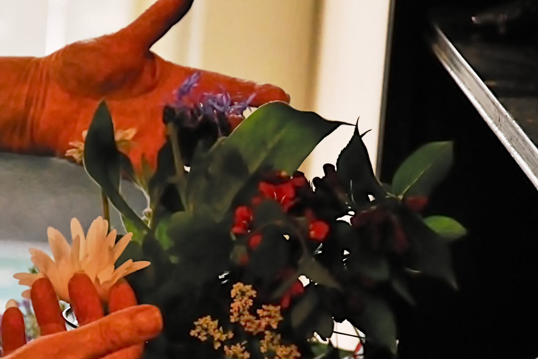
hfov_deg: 8.1
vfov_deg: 5.4
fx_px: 3777
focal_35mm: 253
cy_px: 287
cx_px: 223
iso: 6400
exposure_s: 1/400
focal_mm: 105
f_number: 5.6
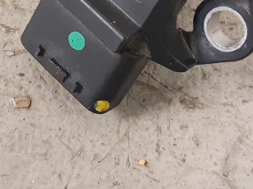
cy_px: 4
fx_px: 453
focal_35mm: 62
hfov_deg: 31.0
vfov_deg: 22.8
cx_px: 83
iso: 250
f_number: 1.7
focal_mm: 3.93
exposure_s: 1/25
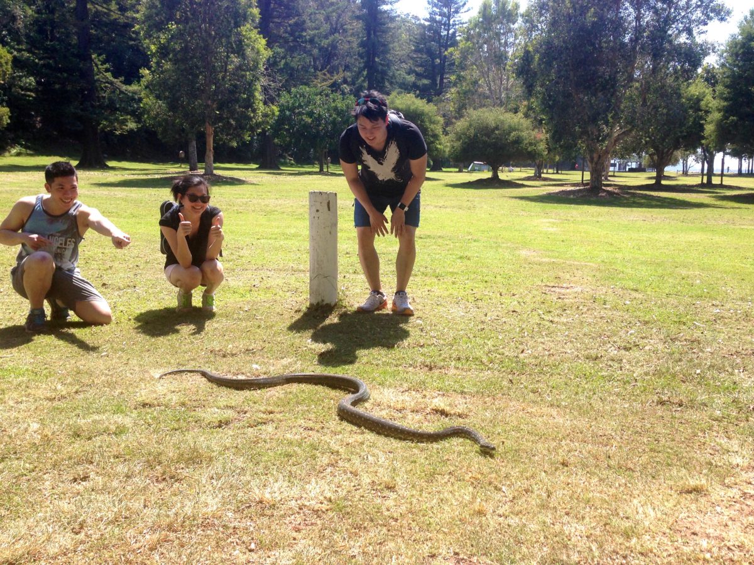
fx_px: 719
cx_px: 377
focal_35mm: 33
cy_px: 282
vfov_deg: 42.9
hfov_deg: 55.4
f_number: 2.4
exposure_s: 1/763
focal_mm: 4.12
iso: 50
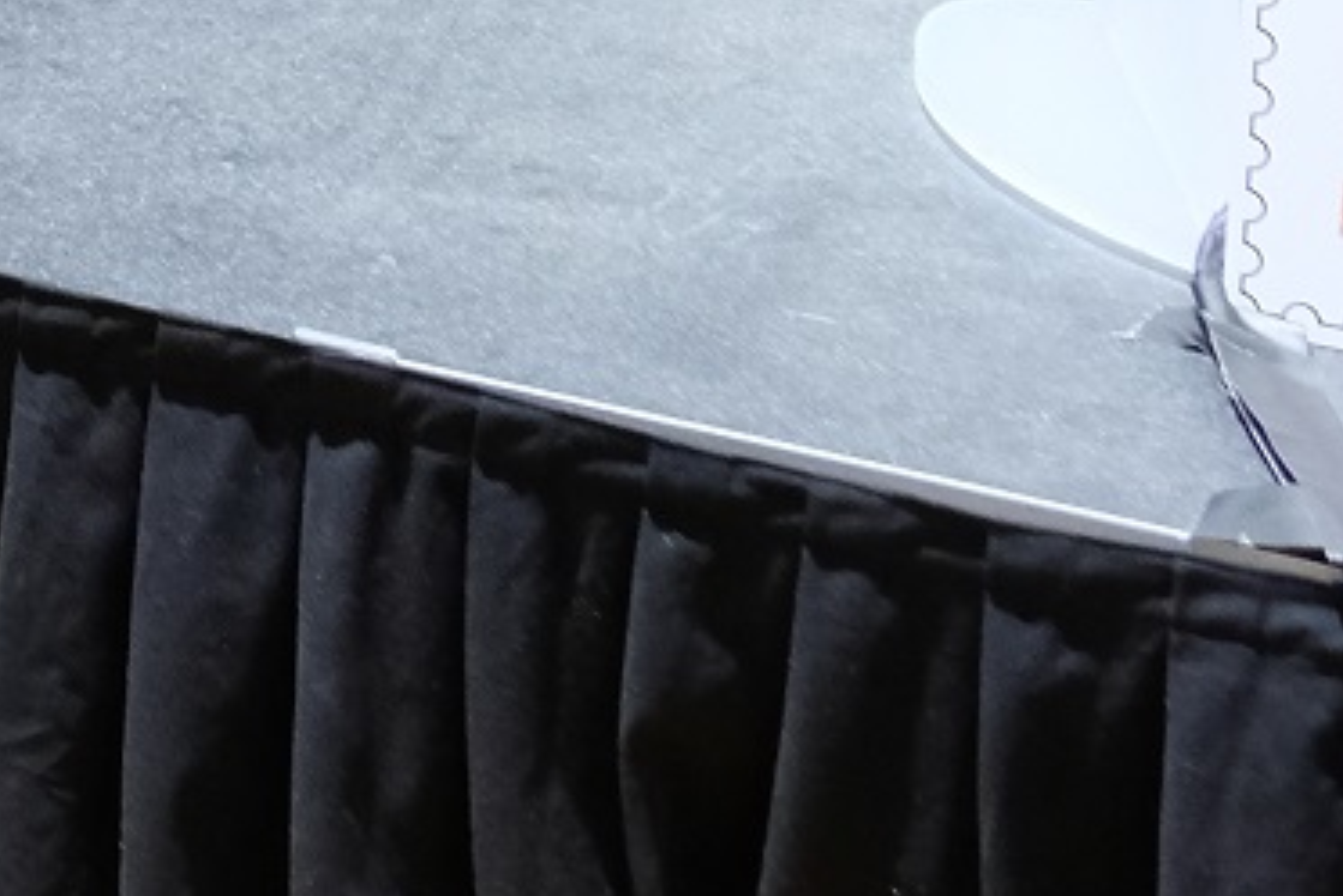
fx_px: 5747
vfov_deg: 8.1
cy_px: -1349
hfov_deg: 11.6
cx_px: -1591
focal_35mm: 154
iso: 2000
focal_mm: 19
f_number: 3.6
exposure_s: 1/30
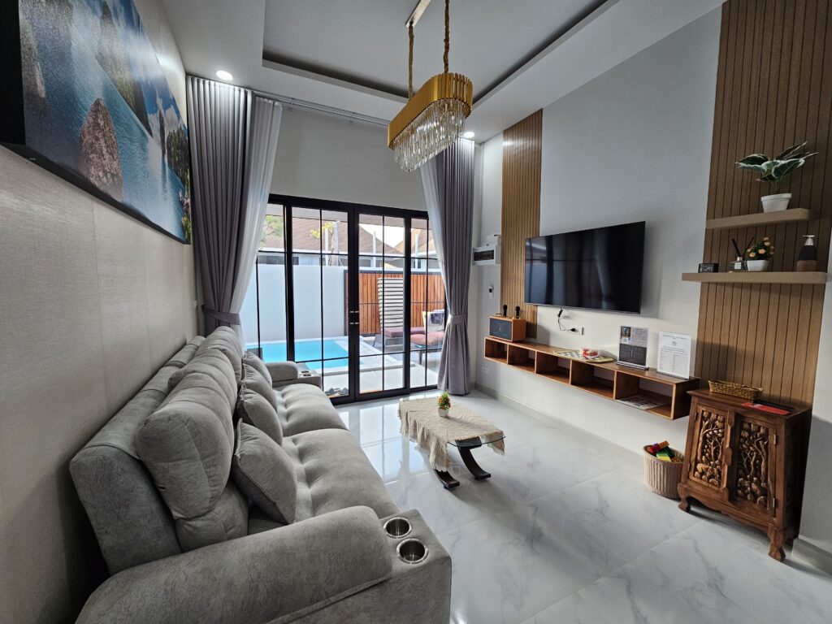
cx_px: 416
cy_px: 312
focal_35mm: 13
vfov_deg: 89.9
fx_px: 312
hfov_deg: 106.2
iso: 125
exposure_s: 1/77.4
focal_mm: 2.2
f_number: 2.2
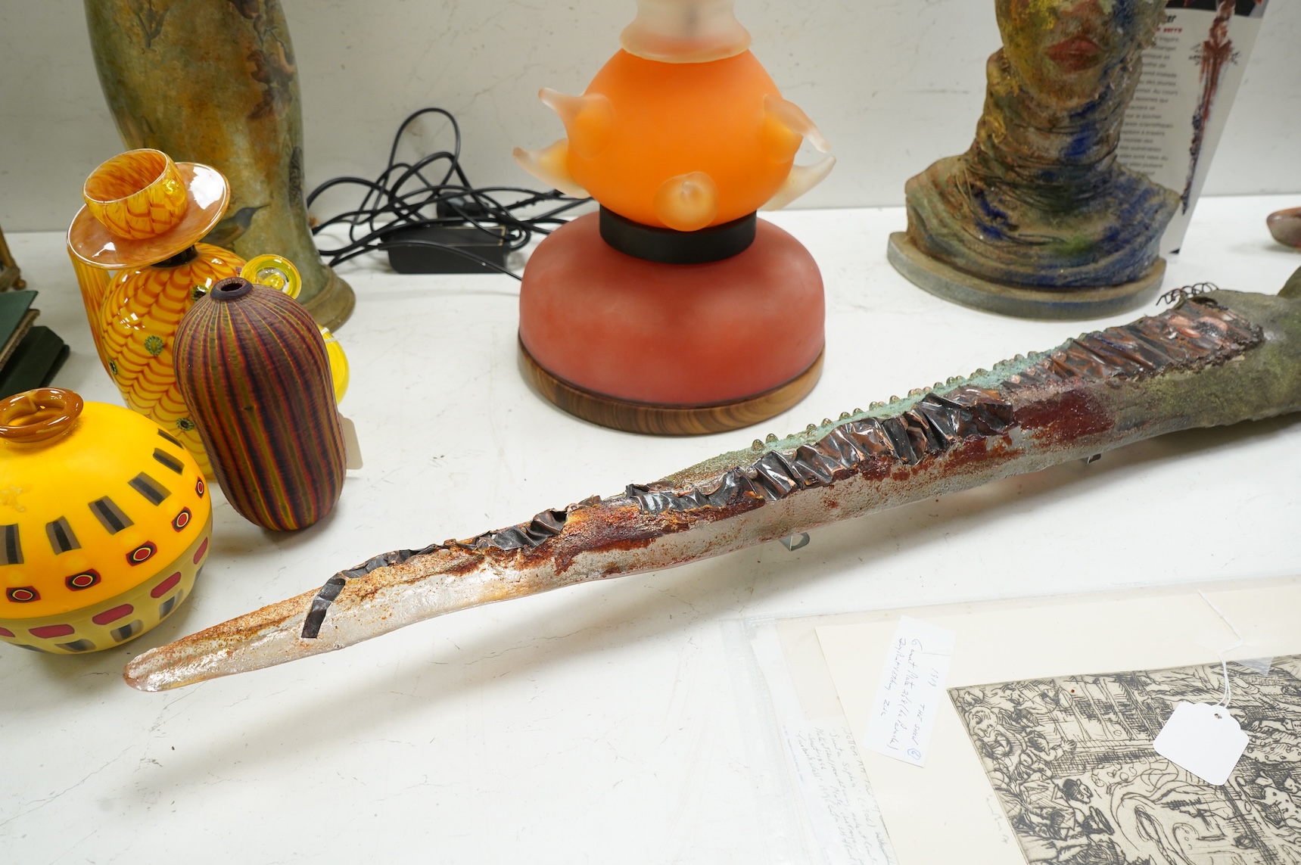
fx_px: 1011
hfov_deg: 65.5
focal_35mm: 28
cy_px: 432
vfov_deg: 46.3
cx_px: 650
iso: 2500
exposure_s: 1/80
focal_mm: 28
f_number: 7.1
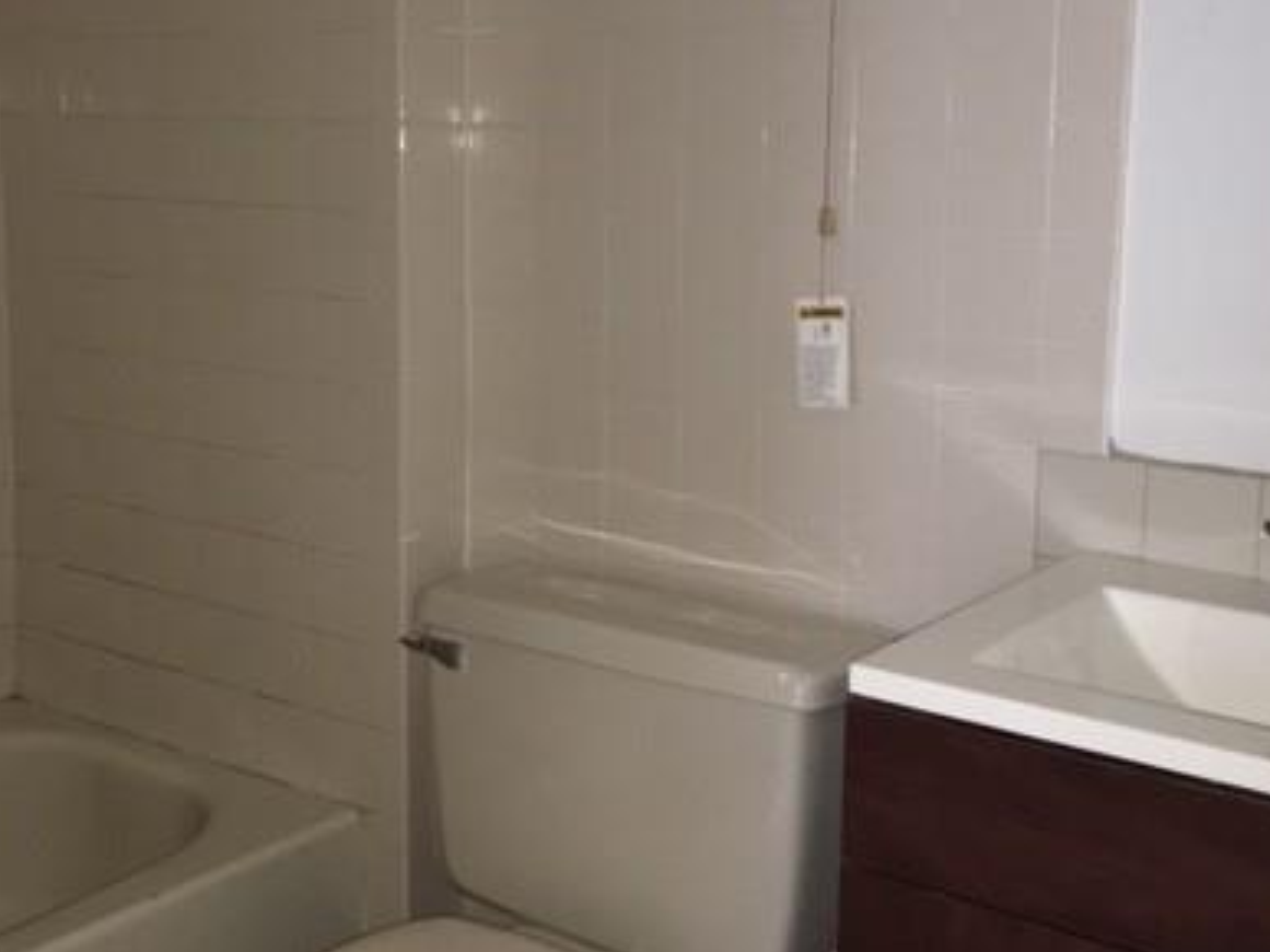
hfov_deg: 39.6
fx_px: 1760
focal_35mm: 48
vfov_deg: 30.2
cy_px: 384
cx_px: 578
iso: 64
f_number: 2.2
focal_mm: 4.15
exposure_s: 1/16
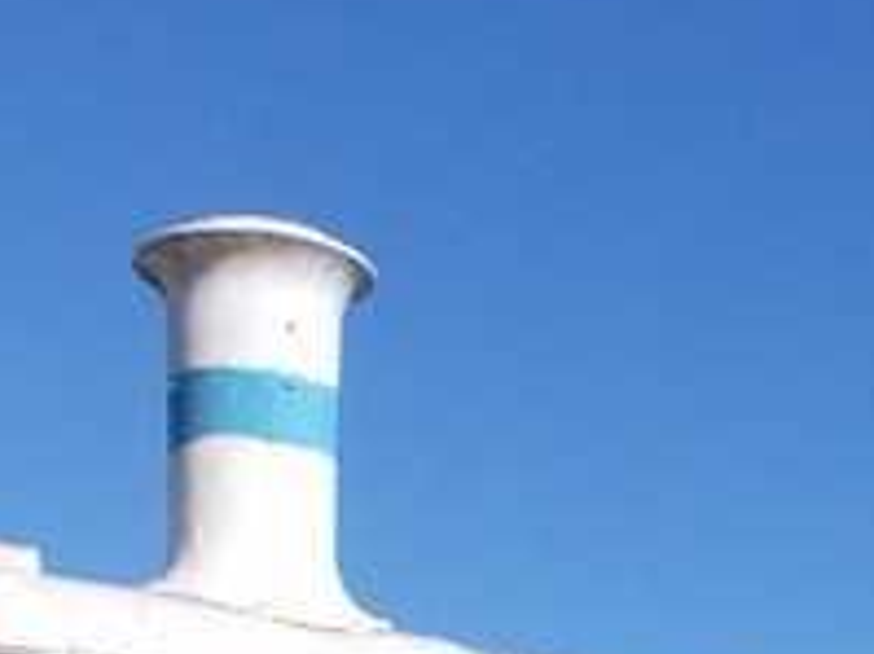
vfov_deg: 12.6
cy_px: 1119
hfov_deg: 17.6
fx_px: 2725
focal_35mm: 108
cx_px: 971
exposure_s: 1/400
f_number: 5.4
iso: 80
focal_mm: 4
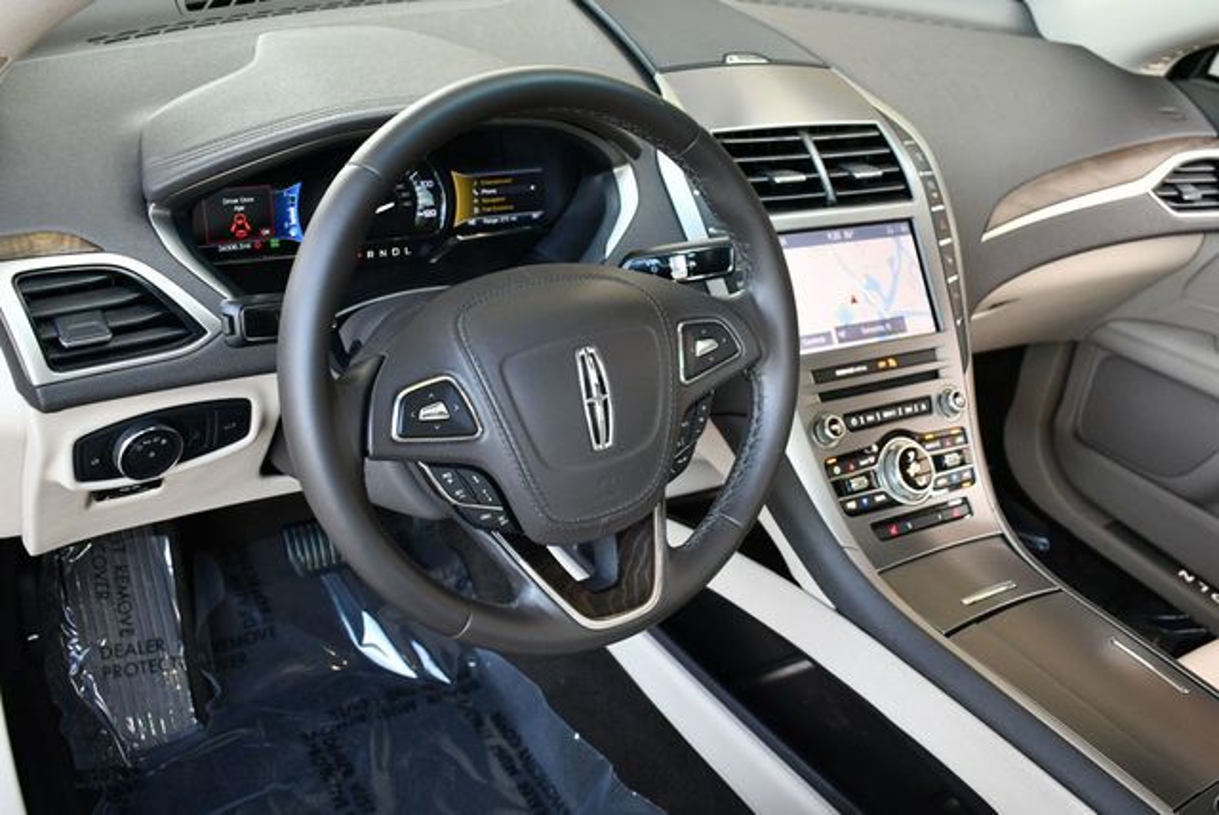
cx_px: 610
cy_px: 408
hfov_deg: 53.1
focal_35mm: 36
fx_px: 1220
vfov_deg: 36.9
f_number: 3.5
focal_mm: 18
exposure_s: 1/200
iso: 800
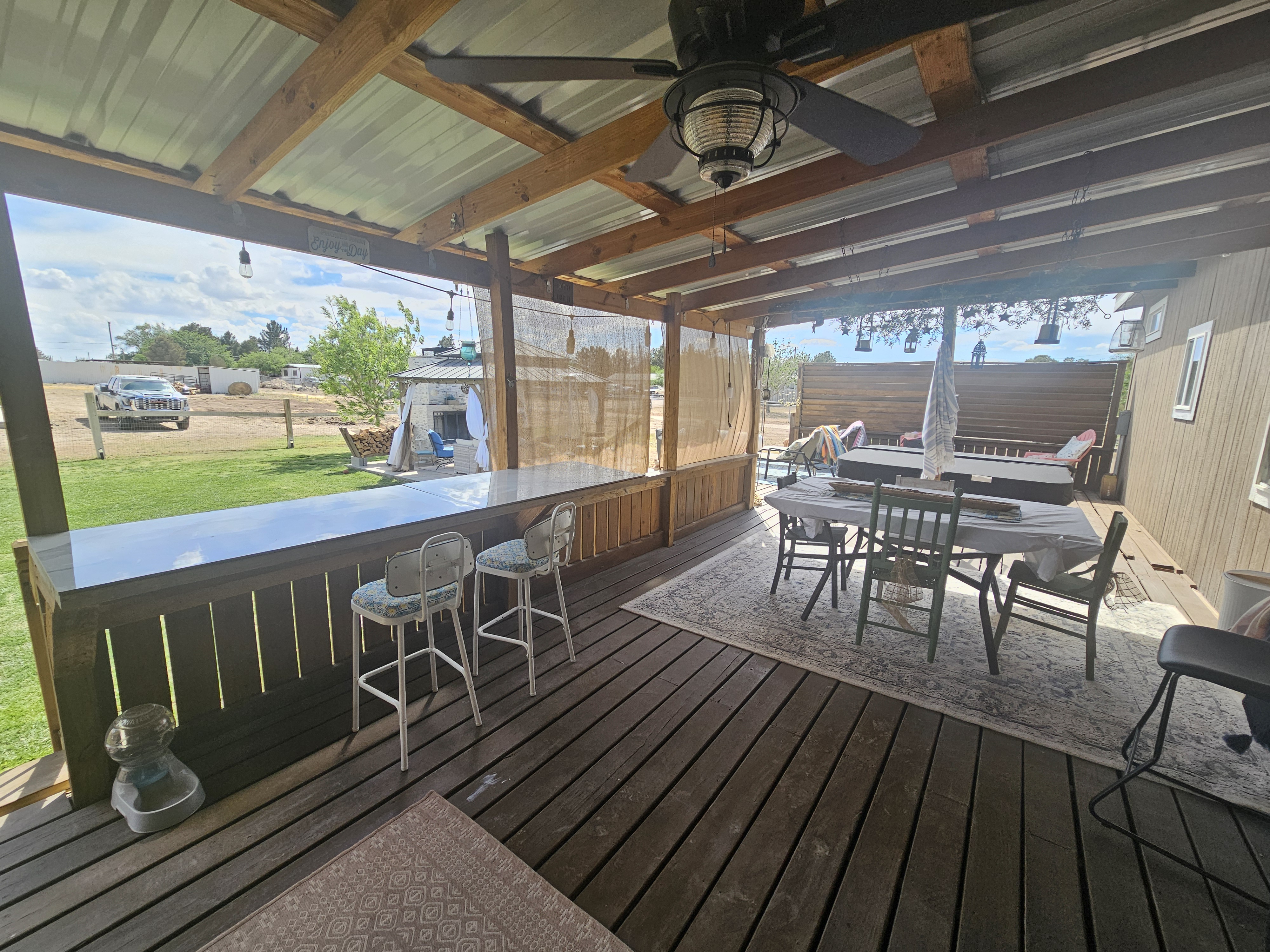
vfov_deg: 89.9
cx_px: 635
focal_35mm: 13
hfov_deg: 106.2
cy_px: 476
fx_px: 477
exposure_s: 1/606
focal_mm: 2.2
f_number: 2.2
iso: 50
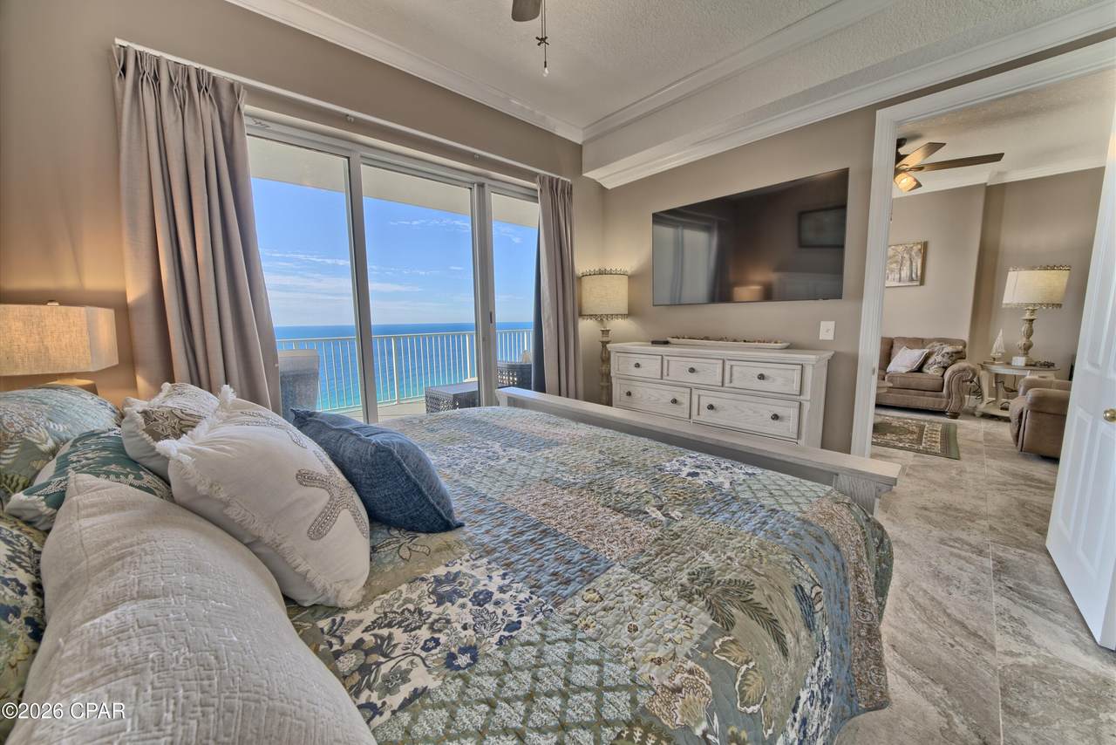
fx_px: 372
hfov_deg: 112.6
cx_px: 558
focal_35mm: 12
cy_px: 372
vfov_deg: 90.0
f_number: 11
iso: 100
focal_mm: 12
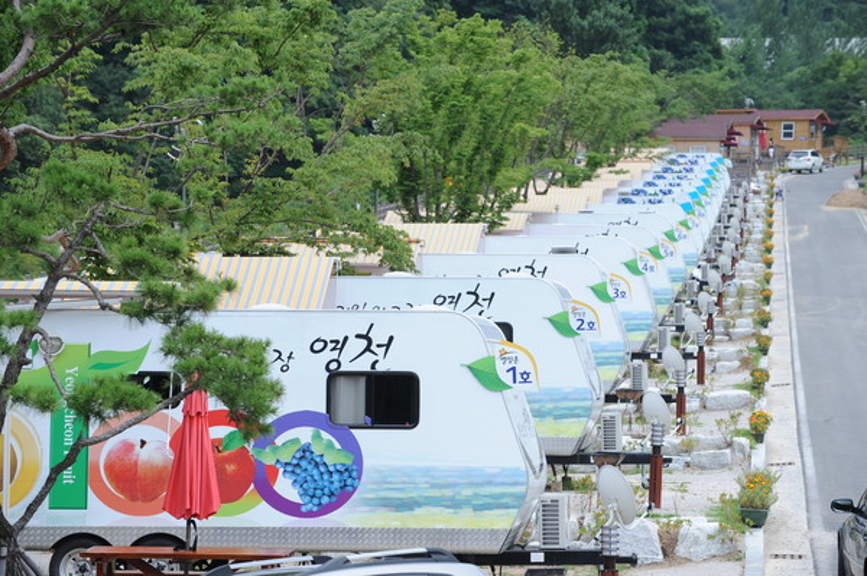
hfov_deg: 15.2
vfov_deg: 10.1
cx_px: 434
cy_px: 288
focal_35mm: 135
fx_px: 3248
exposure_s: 1/250
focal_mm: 135
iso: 200
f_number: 7.1
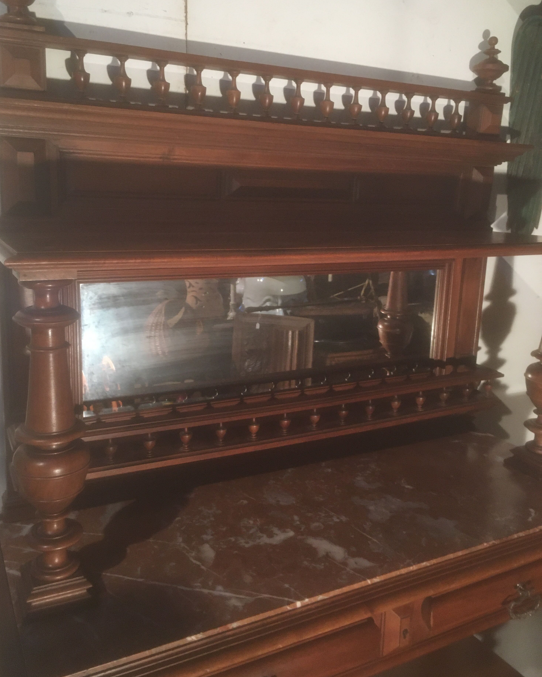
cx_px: 264
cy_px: 315
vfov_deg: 57.1
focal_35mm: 31
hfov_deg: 47.1
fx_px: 622
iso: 200
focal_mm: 4.15
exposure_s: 1/20
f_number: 2.2
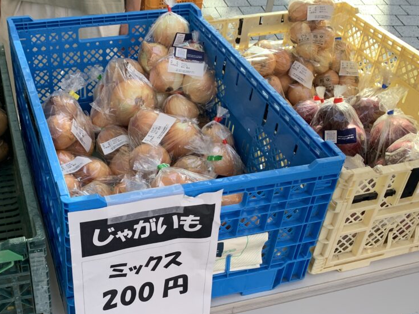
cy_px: 195
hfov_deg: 41.3
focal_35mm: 45
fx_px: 545
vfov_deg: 32.0
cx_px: 129
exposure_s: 1/303
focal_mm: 4.25
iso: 25
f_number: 1.8
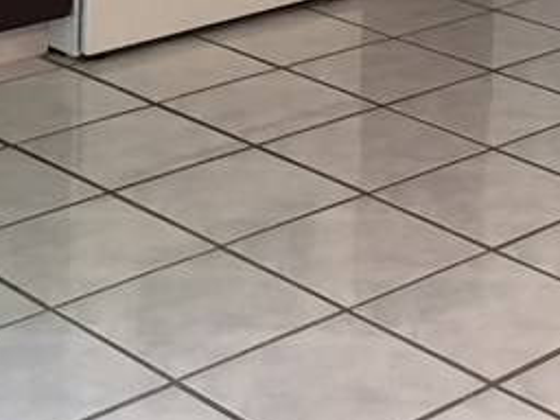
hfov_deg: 16.6
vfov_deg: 11.6
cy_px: -387
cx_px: 578
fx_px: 1877
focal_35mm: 116
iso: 100
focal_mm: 4.15
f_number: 2.2
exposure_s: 1/30
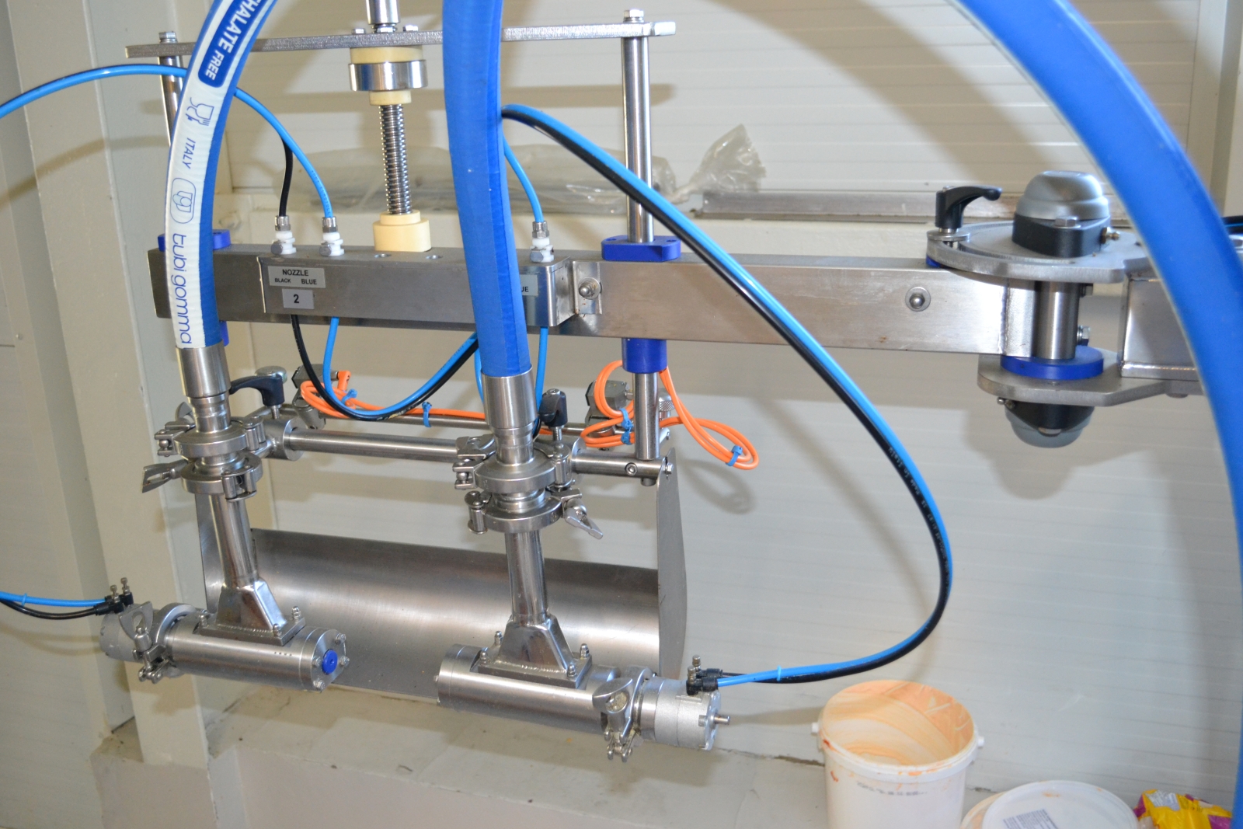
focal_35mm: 36
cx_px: 622
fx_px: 1243
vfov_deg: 36.9
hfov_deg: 53.1
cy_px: 414
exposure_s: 1/60
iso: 1600
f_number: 4
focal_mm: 24
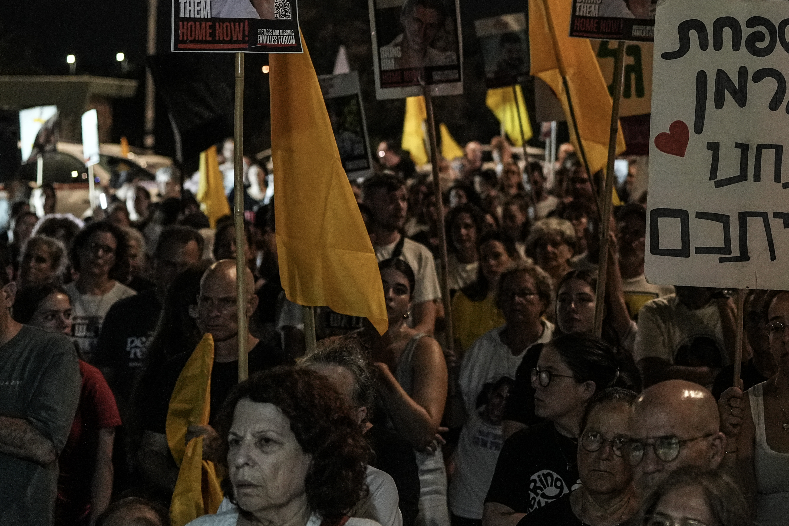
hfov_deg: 26.6
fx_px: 1622
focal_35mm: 74
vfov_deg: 18.3
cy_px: 120
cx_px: 683
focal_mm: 35
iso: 4000
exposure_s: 1/125
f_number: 2
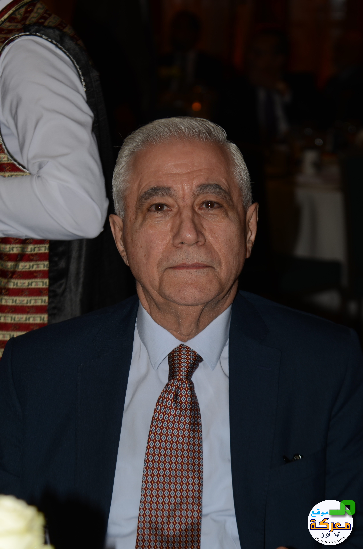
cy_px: 274
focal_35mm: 117
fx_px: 1778
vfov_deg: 17.5
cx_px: 182
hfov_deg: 11.7
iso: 100
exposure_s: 1/250
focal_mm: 78
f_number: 4.5
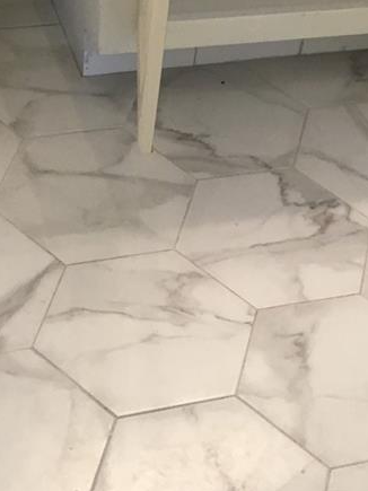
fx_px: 1135
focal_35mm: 80
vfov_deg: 24.2
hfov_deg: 18.4
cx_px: 214
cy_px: 369
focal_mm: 4.15
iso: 32
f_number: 2.2
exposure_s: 1/30
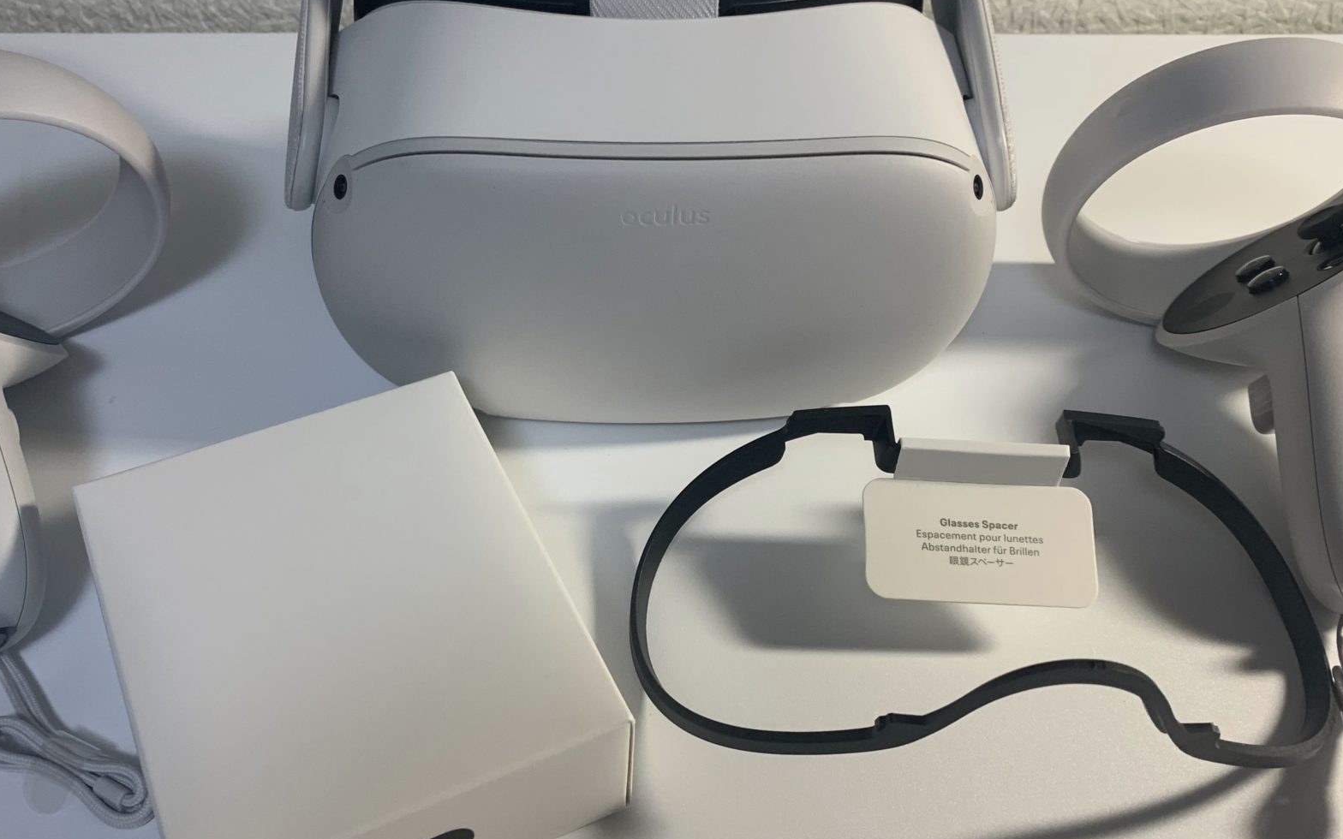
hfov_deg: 53.9
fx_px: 1318
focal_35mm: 36
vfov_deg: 35.3
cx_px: 612
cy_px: 407
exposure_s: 1/50
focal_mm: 4.25
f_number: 1.8
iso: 64
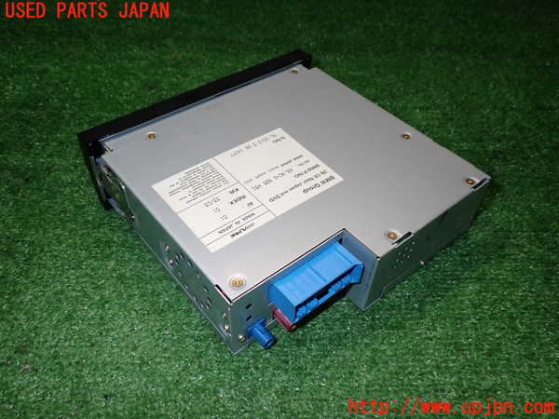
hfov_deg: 60.0
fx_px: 484
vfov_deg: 46.8
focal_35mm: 30
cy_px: 210
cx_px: 280
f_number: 6.3
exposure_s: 1/8
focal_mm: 5.4
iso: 160
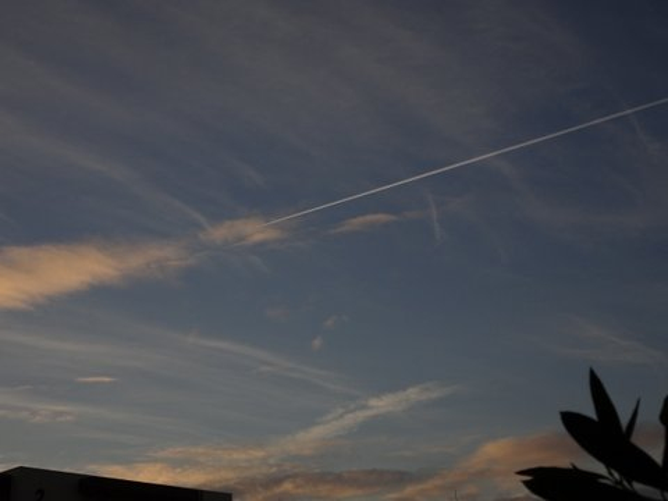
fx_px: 888
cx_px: 334
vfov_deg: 31.5
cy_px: 250
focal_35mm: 46
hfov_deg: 41.2
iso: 80
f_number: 4.5
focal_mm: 7.87
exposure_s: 1/500
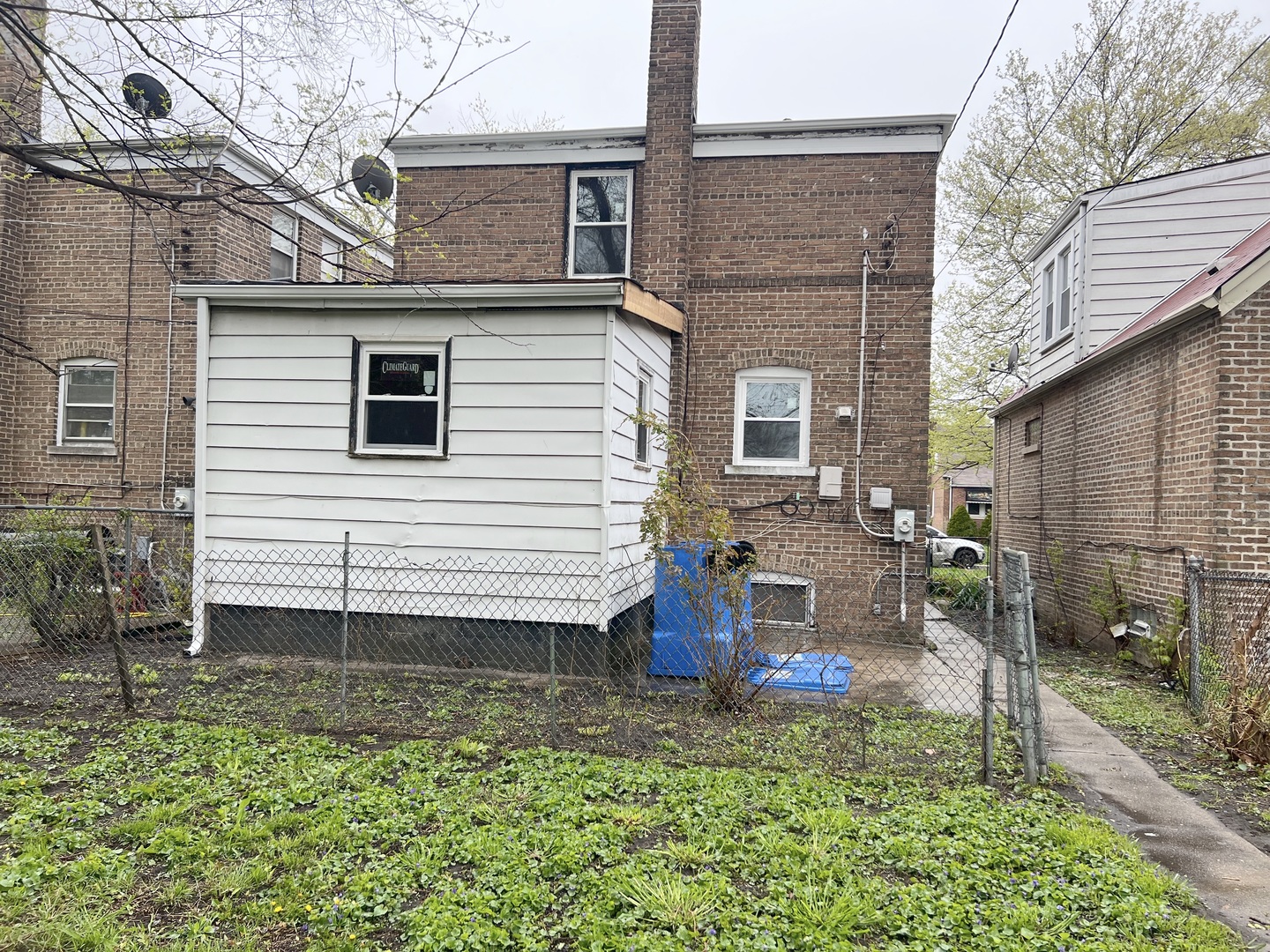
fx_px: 954
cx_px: 635
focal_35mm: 26
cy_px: 476
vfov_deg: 53.1
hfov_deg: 67.3
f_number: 1.5
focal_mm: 5.7
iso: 50
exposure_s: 1/539
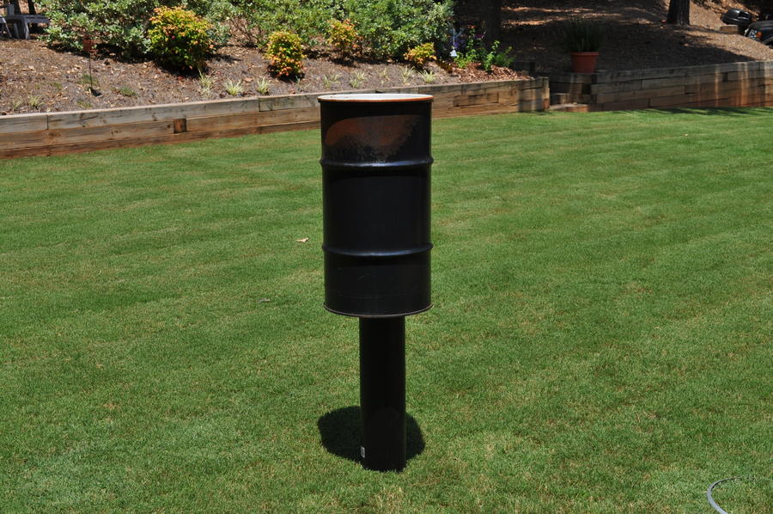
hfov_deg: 41.2
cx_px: 386
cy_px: 257
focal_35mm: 48
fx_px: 1030
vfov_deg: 28.0
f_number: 10
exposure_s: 1/400
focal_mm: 32
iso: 200
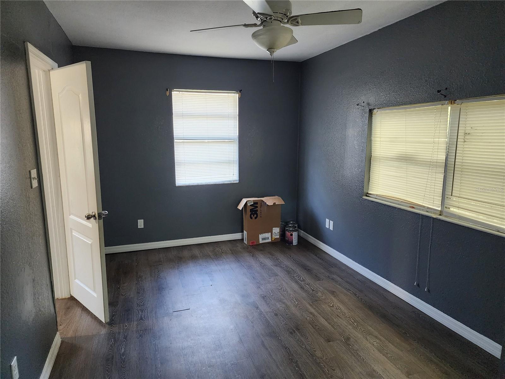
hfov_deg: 73.9
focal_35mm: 23
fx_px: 336
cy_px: 190
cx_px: 252
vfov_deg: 58.9
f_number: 1.8
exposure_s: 1/120
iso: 800
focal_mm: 6.4
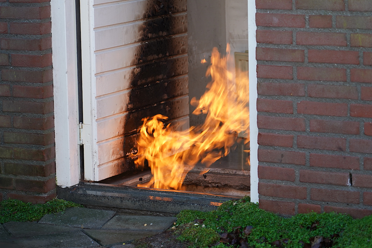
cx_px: 147
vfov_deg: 9.4
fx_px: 1509
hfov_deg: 14.0
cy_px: 85
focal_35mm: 146
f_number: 4
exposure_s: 1/160
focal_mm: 105
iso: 320
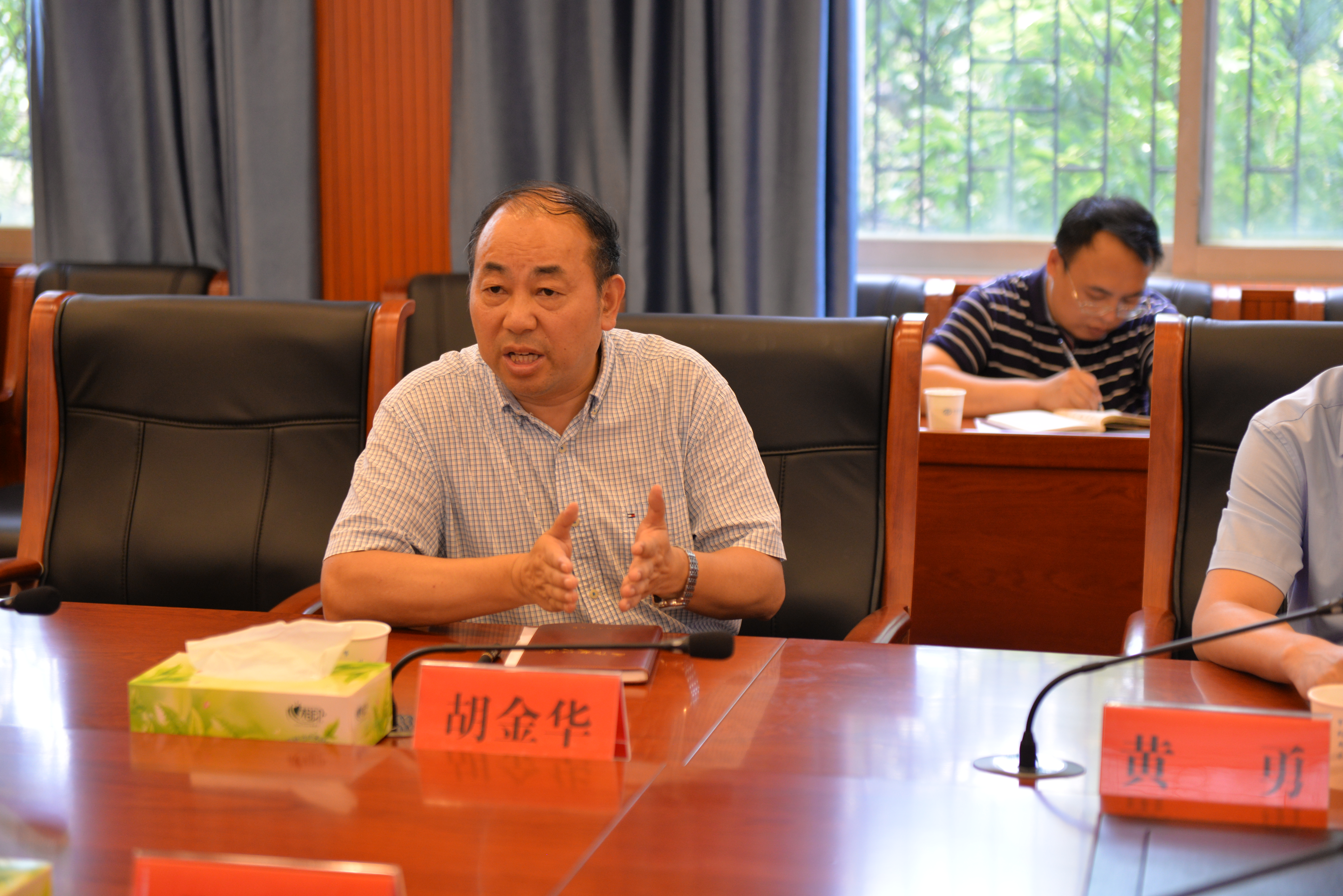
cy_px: 448
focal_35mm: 70
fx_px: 2612
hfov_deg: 28.8
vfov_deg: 19.5
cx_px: 672
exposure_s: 1/200
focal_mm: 70
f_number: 3.5
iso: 800
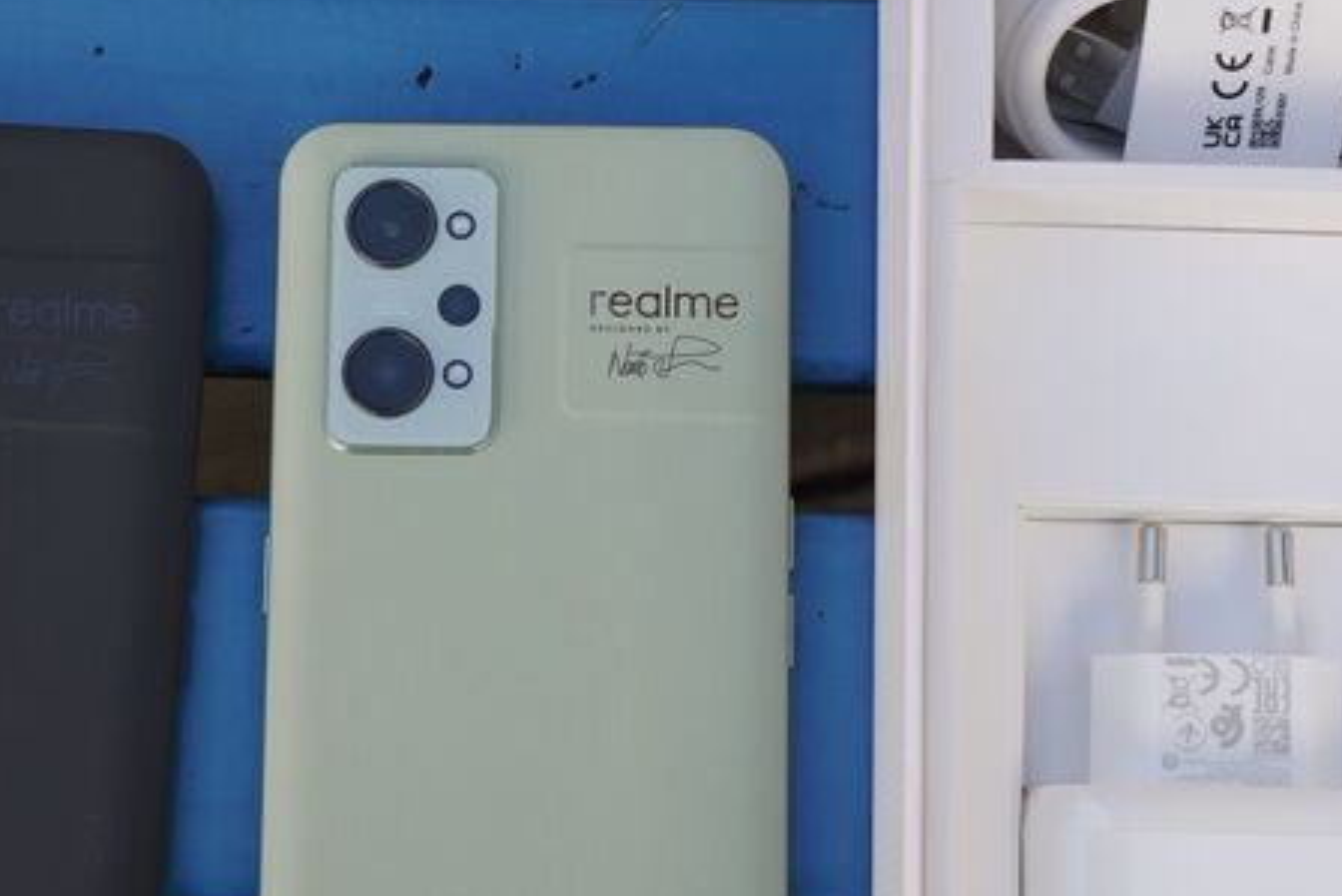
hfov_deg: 27.0
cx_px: 587
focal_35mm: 75
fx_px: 2797
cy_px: 671
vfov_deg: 18.1
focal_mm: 35
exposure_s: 1/125
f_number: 8
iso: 250
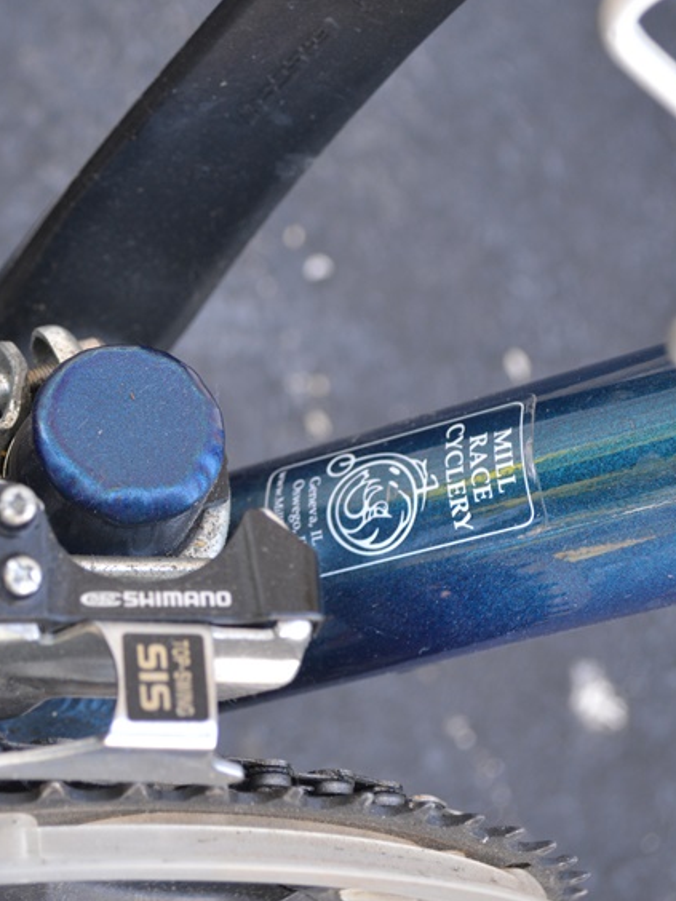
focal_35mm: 92
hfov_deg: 15.9
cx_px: 86
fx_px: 2396
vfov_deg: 21.3
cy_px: 441
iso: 500
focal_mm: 40
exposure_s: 1/60
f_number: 5.3
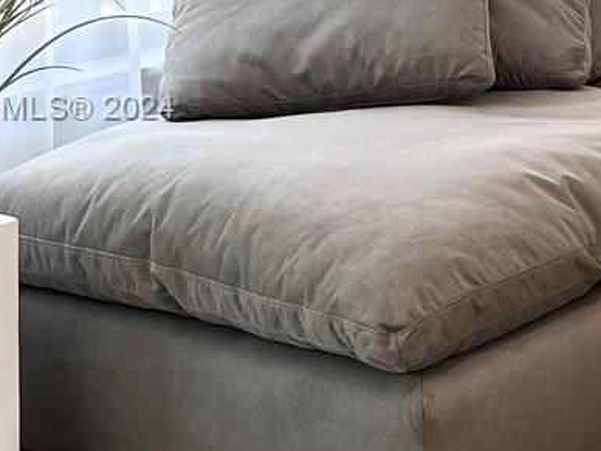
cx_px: 919
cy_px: 110
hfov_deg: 17.7
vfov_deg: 14.9
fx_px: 1719
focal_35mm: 99
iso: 160
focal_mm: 6.86
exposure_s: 1/120
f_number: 1.78
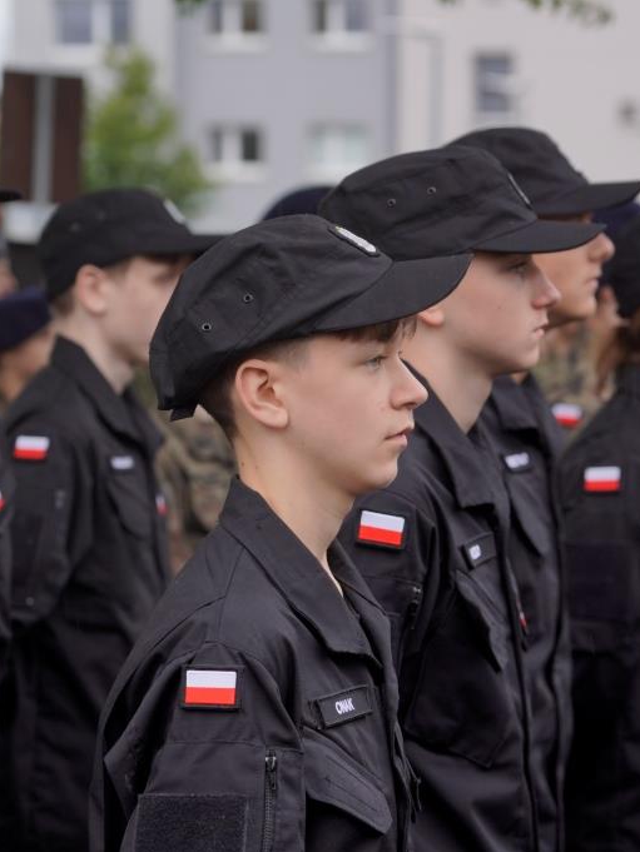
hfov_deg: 9.9
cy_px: 426
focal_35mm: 149
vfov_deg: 13.2
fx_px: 3672
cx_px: 496
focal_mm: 103
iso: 320
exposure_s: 1/200
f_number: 5.6
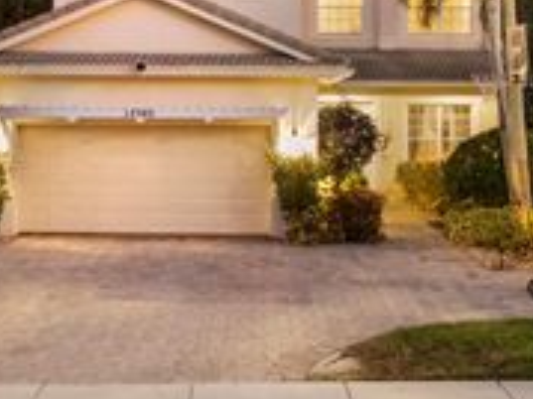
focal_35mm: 67
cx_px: 247
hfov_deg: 29.0
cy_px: 110
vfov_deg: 21.8
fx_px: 1031
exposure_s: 1/2.5
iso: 2810
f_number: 8
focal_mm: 12.29
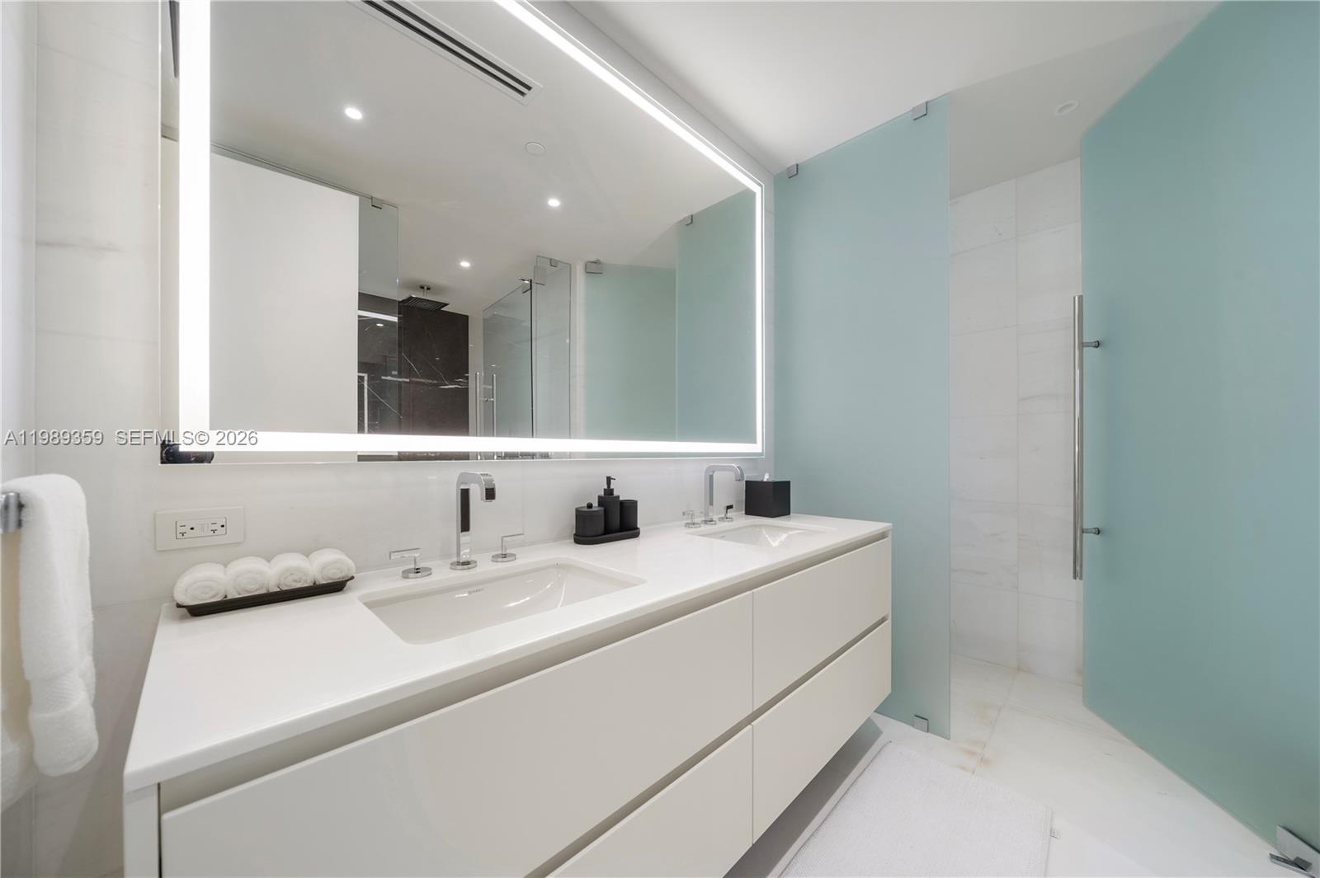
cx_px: 660
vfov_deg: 89.9
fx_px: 440
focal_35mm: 12
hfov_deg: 112.6
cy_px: 439
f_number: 8
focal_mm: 12
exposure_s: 1/160
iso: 320
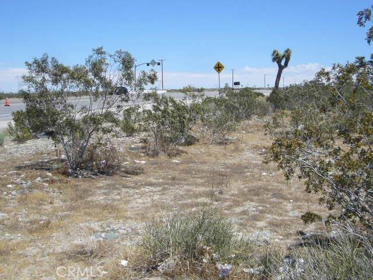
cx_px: 186
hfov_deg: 41.2
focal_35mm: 46
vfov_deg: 31.5
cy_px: 140
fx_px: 496
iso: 80
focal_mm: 5.4
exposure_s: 1/500
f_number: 6.3
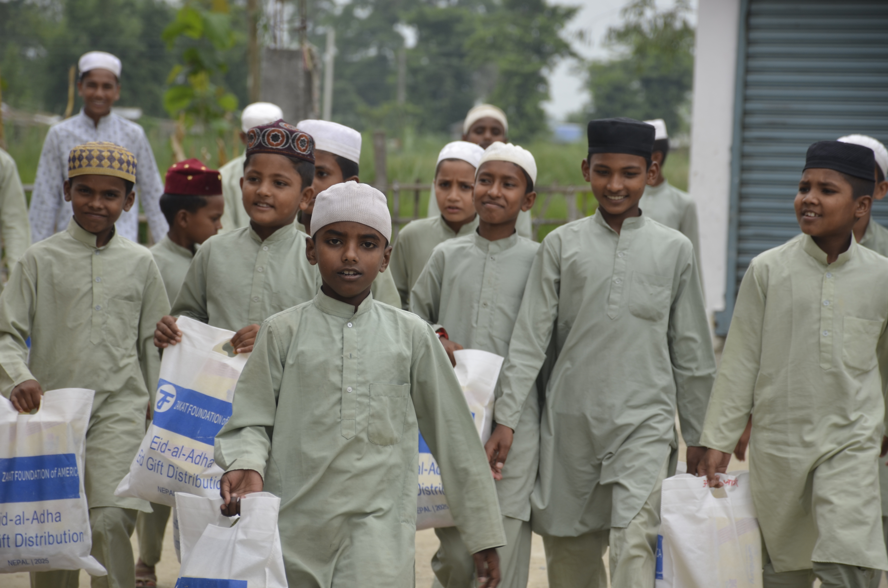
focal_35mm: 174
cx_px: 444
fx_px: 4283
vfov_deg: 7.9
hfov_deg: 11.8
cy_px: 294
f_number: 7.1
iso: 100
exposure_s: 1/200
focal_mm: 116
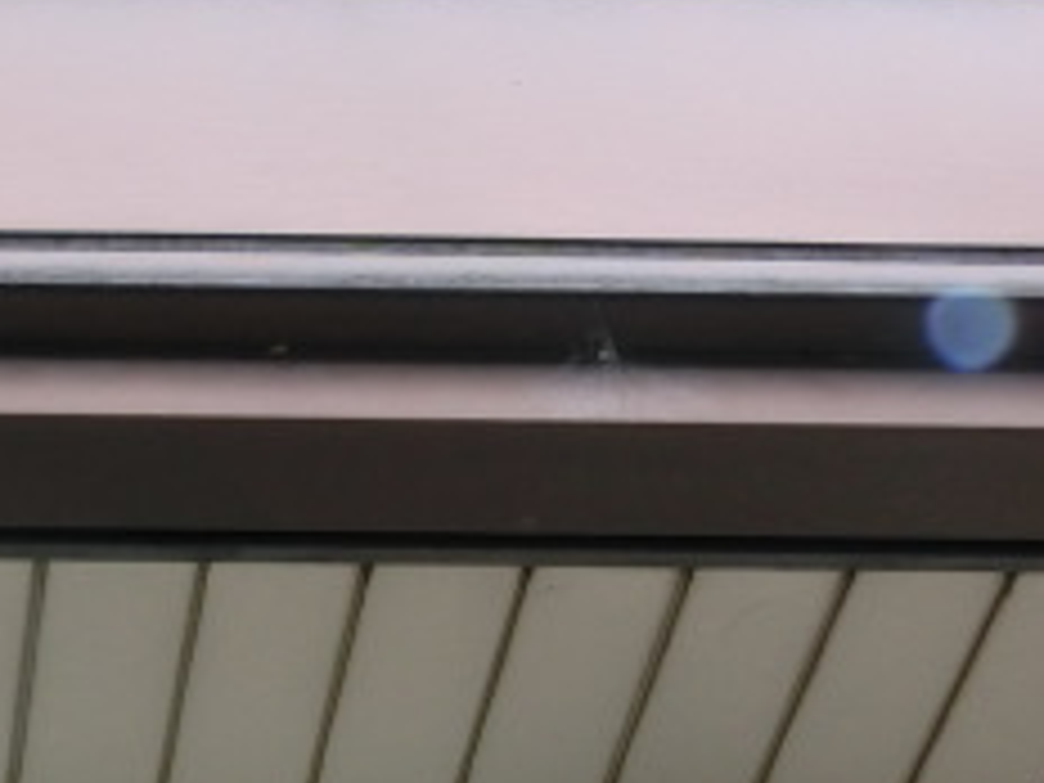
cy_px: 950
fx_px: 2413
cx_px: -306
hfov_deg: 22.0
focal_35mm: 80
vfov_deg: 17.5
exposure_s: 1/250
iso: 80
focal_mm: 5.2
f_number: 3.7
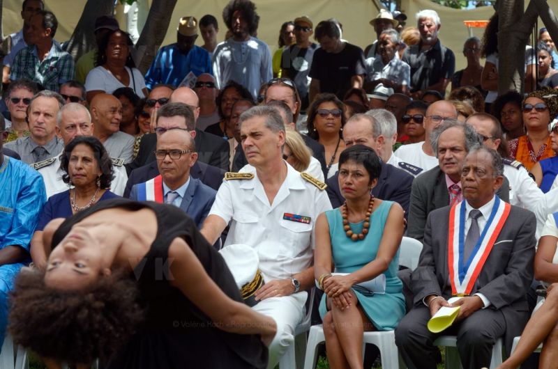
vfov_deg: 8.3
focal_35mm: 165
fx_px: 2552
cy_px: 184
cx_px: 279
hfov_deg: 12.5
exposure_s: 1/200
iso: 100
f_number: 8
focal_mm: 110
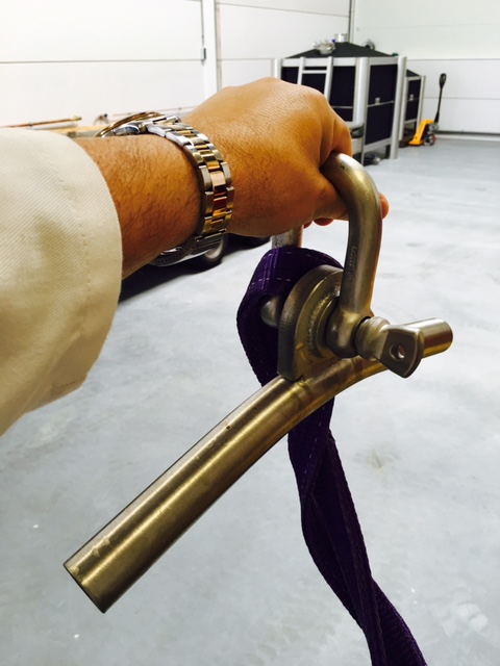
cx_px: 250
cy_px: 333
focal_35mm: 29
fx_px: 559
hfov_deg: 48.2
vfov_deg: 61.7
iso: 25
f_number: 2.2
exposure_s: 1/33
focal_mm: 4.15
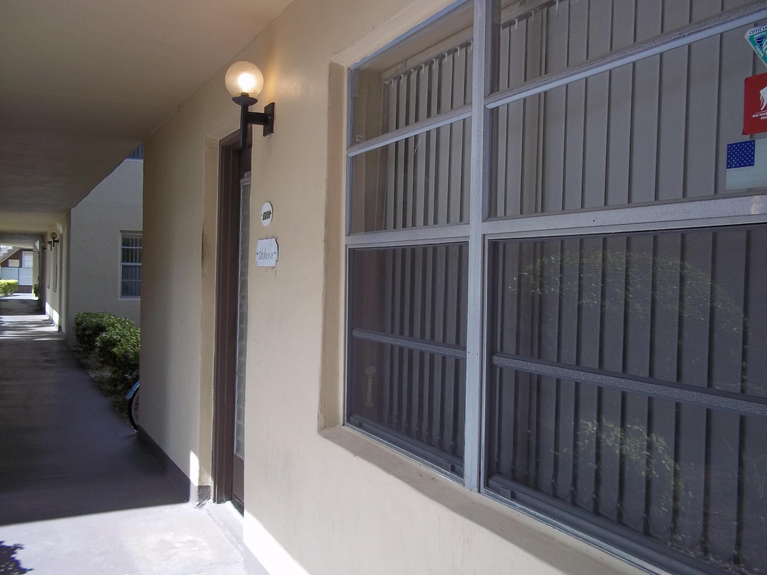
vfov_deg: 39.7
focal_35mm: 36
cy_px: 288
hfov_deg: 51.4
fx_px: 798
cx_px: 384
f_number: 3.1
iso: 80
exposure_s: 1/320
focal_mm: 6.5
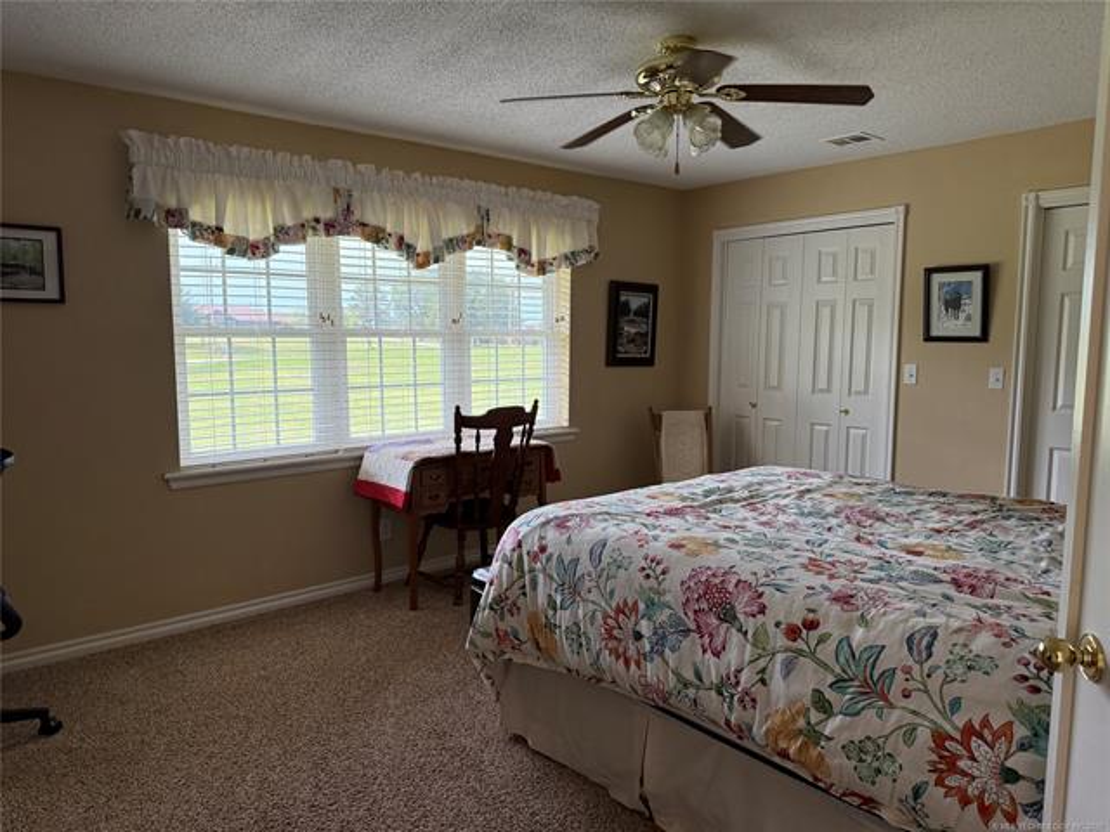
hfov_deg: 71.6
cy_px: 416
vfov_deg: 56.8
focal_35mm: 24
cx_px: 555
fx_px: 770
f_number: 1.78
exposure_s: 1/230
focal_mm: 6.76
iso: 200
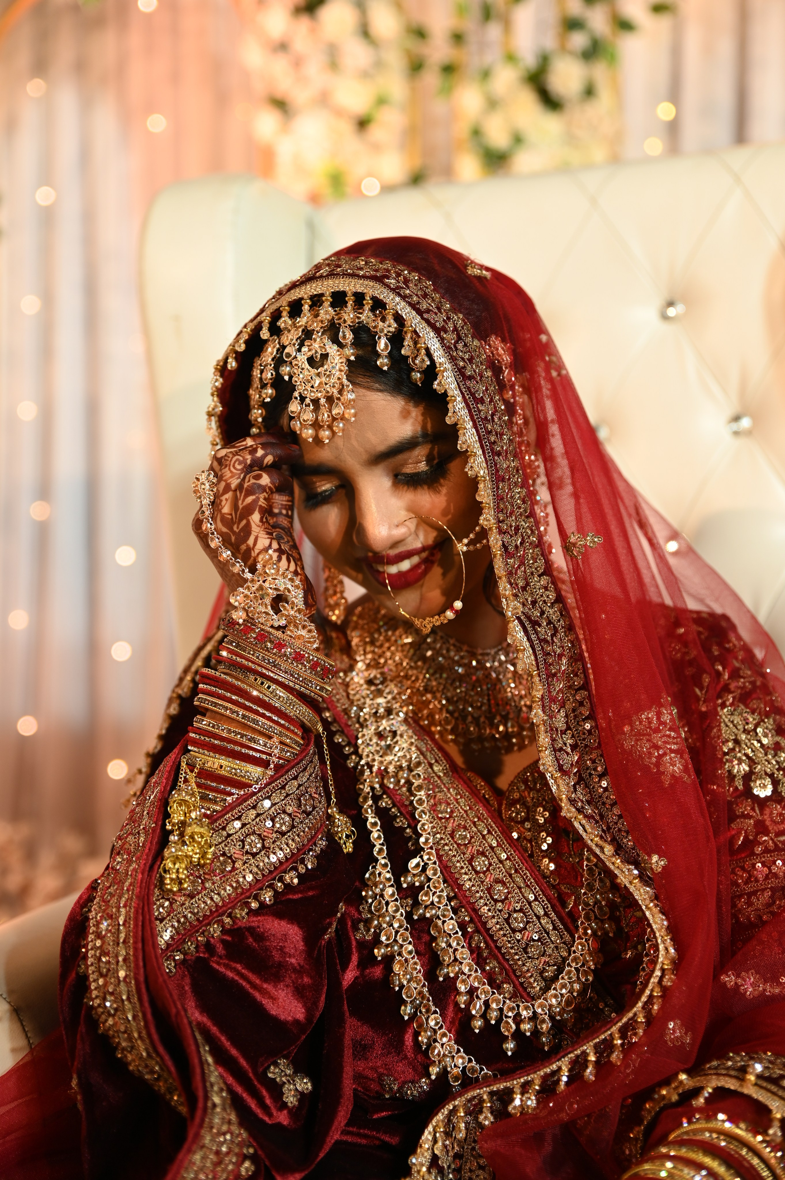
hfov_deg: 27.0
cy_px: 590
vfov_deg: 39.6
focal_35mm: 50
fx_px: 1638
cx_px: 392
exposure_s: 1/125
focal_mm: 50
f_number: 2.8
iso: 320
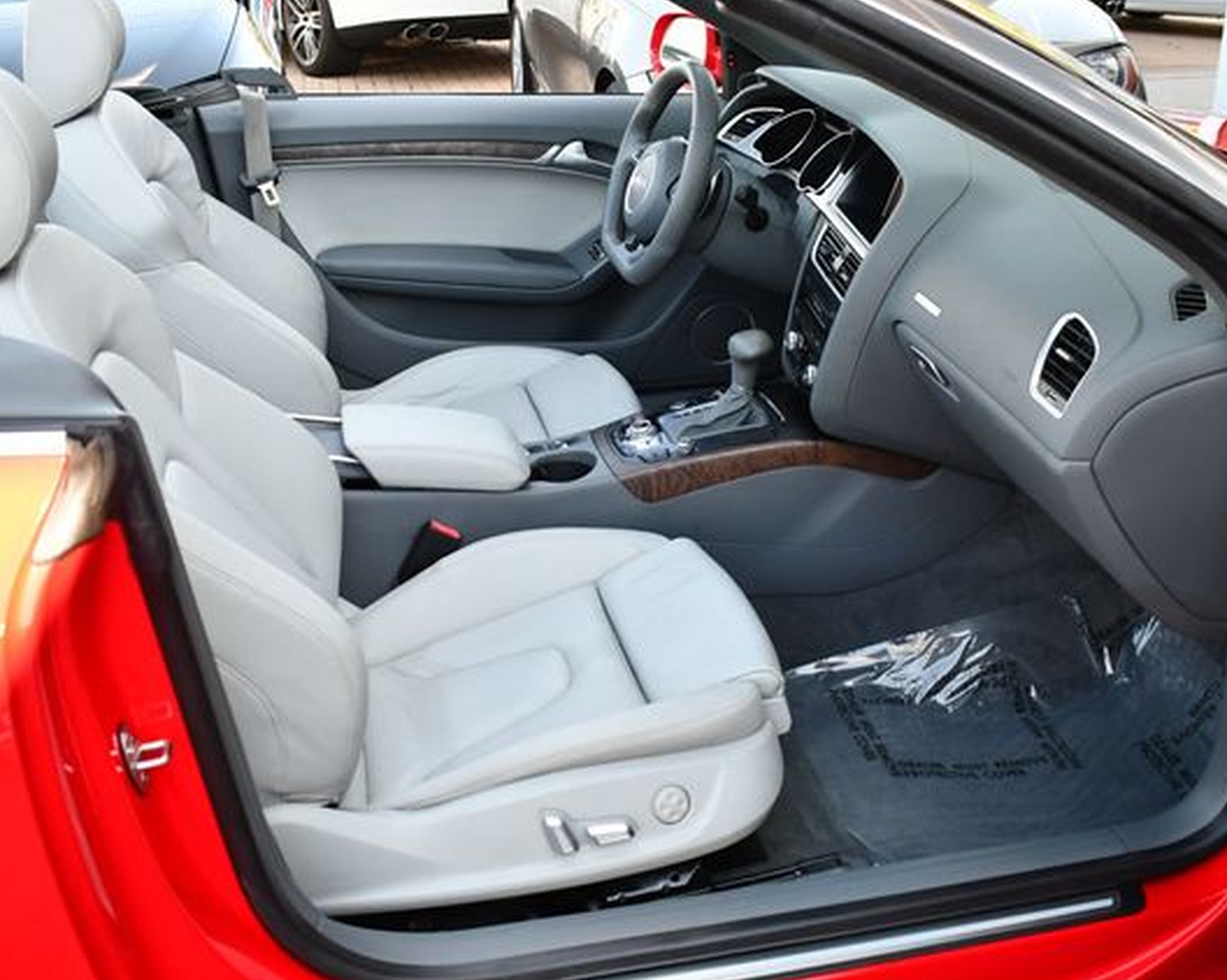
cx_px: 625
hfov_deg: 44.8
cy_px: 490
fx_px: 1488
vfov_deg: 36.5
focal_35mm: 41
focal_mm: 18
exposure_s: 1/250
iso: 400
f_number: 4
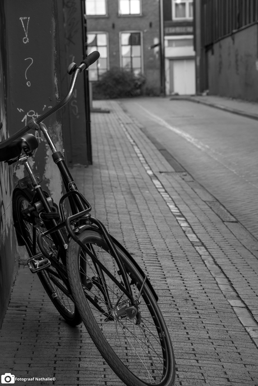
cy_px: 193
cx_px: 129
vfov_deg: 19.5
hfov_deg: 13.0
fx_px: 1129
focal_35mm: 105
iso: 320
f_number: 5.6
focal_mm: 70
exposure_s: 1/125
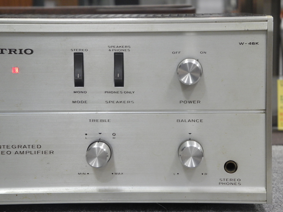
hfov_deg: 18.7
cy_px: 106
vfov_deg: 14.1
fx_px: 858
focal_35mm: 105
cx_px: 142
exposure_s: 1/30.3
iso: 400
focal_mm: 22.5
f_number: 4.5
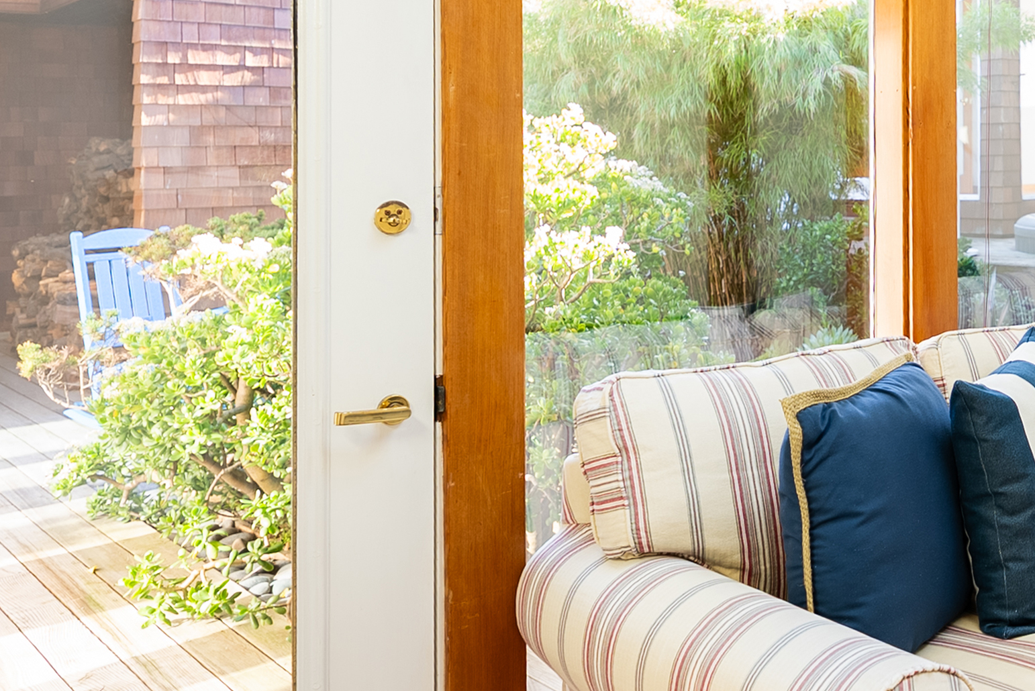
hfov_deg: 41.1
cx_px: 1045
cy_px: 219
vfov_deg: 32.3
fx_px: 1179
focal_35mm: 41
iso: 125
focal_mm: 15
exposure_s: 1/30
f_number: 2.8
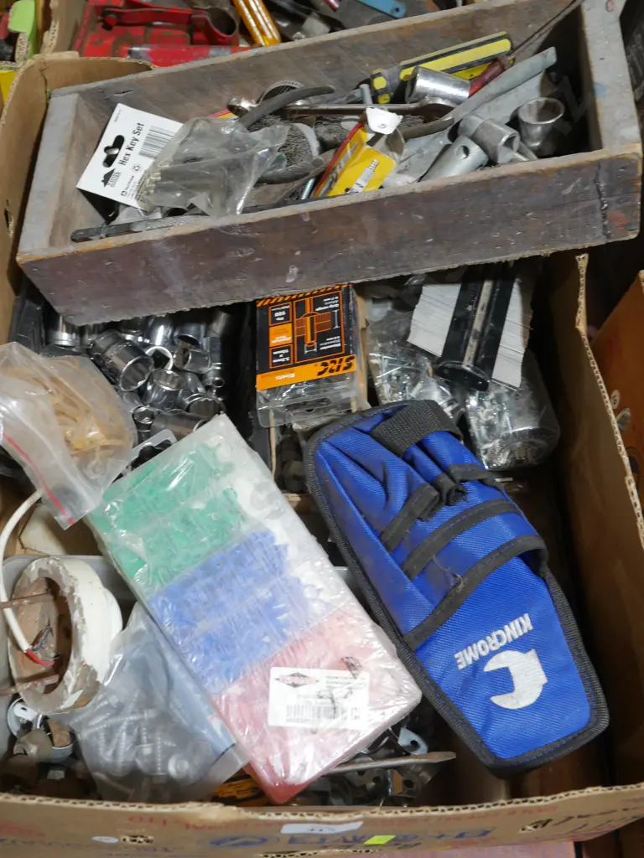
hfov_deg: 36.0
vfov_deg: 46.8
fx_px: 992
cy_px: 429
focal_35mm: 40
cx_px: 322
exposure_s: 1/60
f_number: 5.6
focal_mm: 20
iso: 800
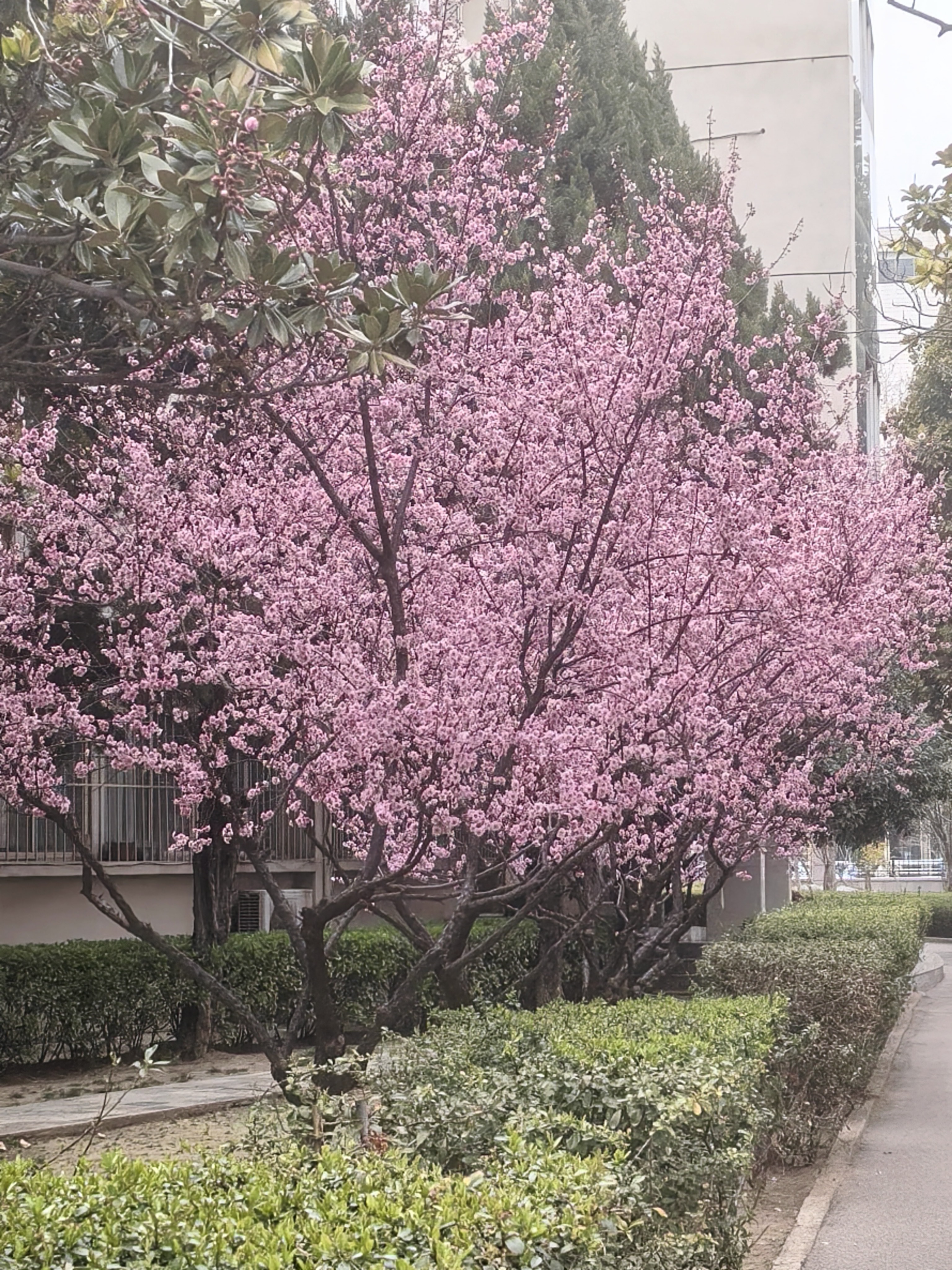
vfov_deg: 24.4
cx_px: 476
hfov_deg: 18.4
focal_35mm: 80
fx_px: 2934
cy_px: 635
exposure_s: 1/440
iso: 50
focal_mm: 5.52
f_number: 1.9
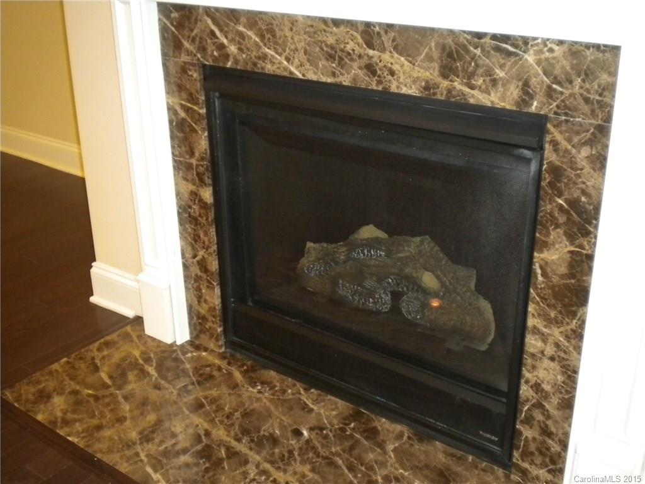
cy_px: 242
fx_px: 764
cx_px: 322
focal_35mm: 41
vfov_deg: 35.1
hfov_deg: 45.8
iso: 400
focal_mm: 7.4
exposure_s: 1/30
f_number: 3.5
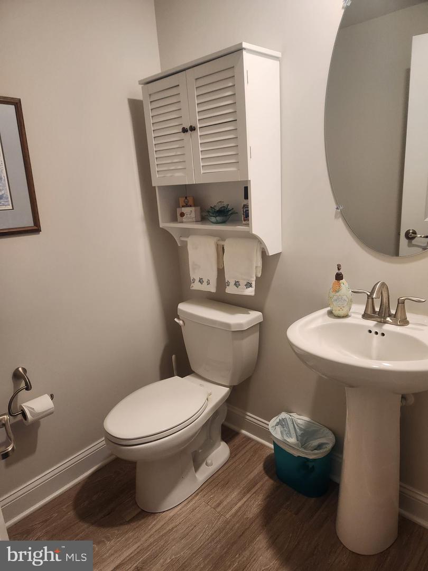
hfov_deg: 58.9
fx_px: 379
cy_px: 286
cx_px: 214
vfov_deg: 73.9
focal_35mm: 23
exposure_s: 1/120
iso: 250
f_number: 1.8
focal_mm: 5.4
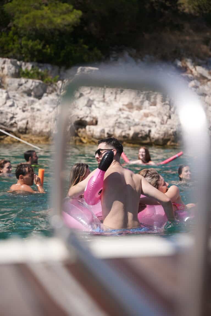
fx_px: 615
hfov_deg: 19.5
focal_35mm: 70
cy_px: 158
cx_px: 106
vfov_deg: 28.8
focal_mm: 70
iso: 125
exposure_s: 1/1000
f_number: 2.8
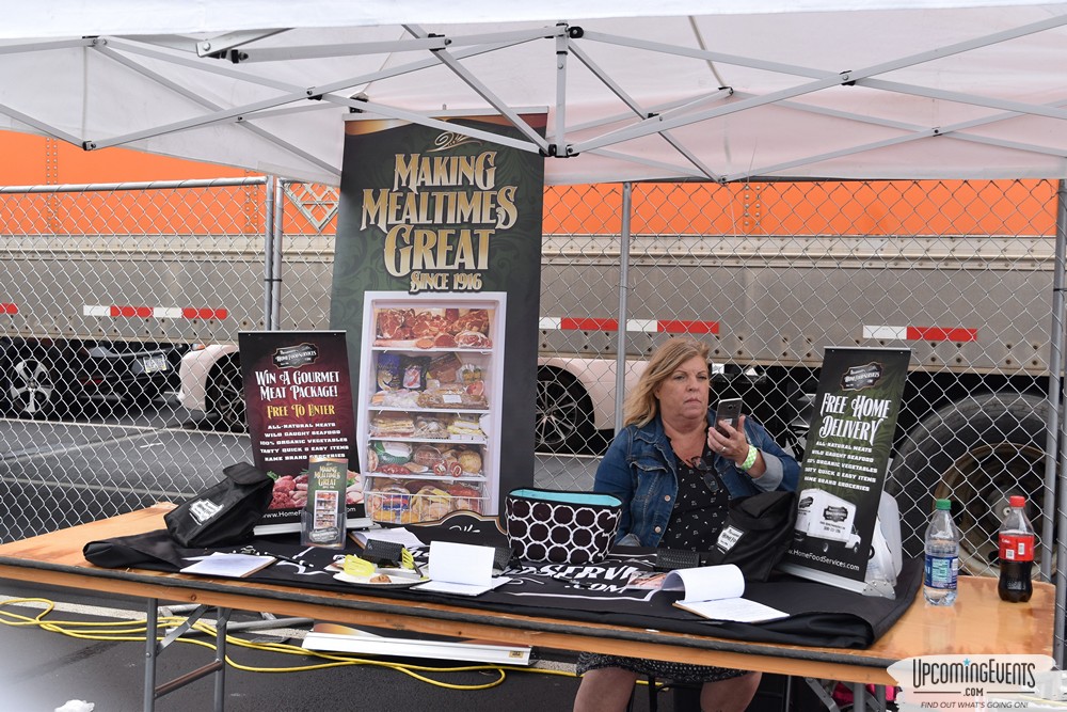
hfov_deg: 42.3
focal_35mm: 46
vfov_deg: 29.0
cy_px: 356
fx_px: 1378
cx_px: 534
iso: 400
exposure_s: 1/200
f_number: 7.1
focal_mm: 31
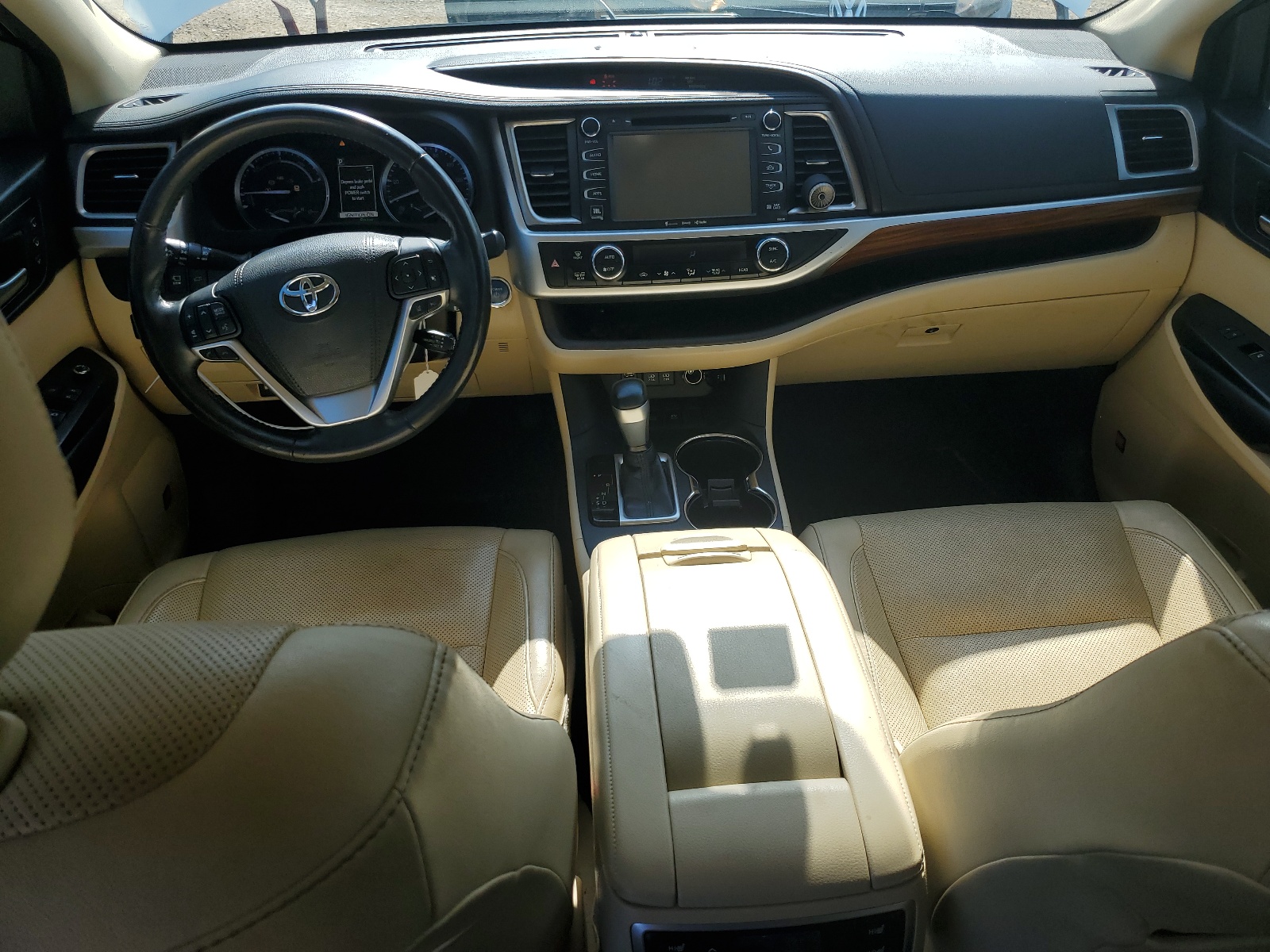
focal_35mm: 26
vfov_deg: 53.1
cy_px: 476
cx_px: 635
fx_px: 954
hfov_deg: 67.3
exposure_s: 1/1250
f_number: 1.5
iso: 50
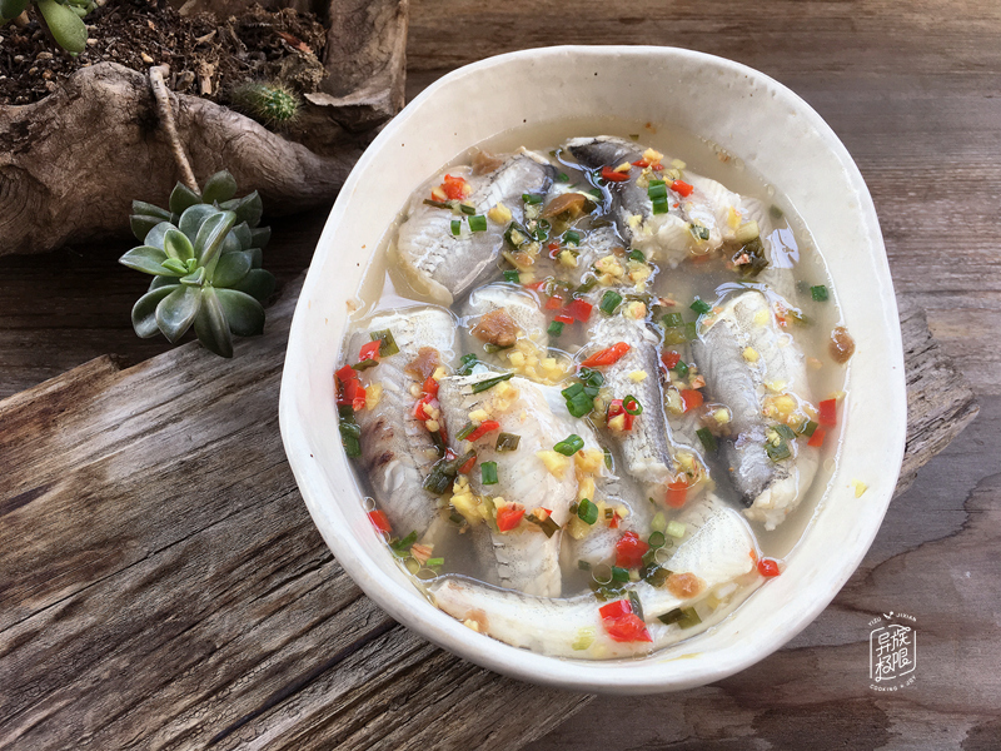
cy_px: 376
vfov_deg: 48.2
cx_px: 500
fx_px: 839
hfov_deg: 61.7
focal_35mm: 29
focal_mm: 4.15
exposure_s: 1/50
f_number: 2.2
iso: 25
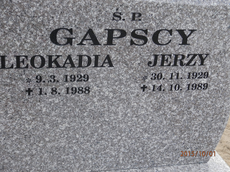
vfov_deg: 26.6
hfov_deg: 34.9
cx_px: 115
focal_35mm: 55
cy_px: 86
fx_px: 365
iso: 125
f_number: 3.8
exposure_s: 1/125
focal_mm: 9.9
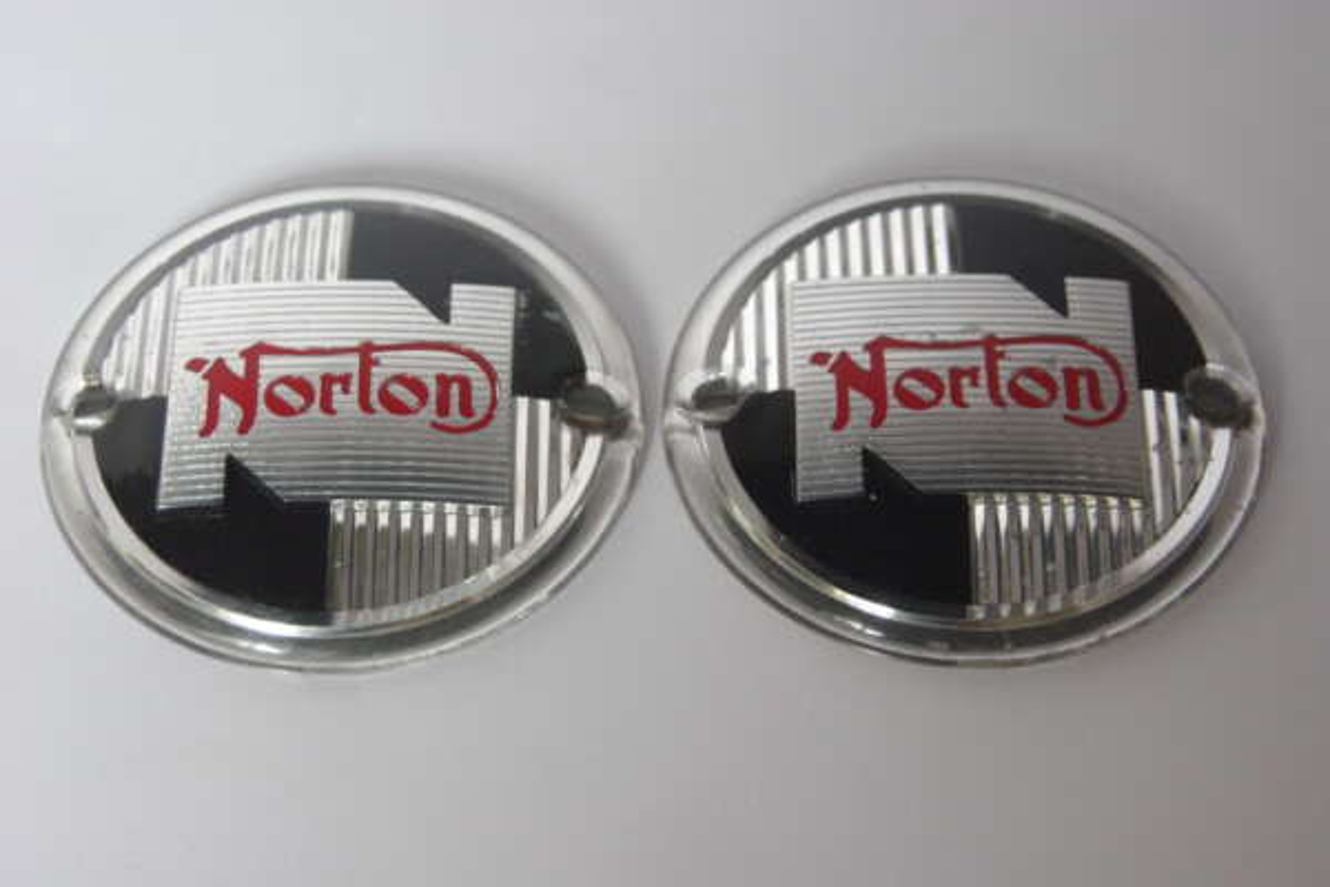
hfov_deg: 20.0
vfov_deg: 13.4
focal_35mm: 102
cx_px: 665
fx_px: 3768
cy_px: 444
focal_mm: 68
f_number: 8
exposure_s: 1/60
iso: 800
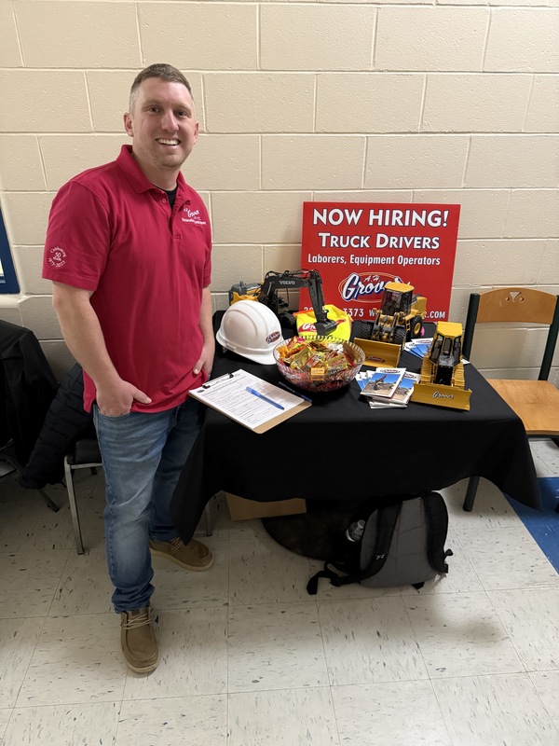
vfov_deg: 71.6
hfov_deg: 56.8
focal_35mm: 24
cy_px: 373
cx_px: 280
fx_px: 517
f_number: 1.78
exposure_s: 1/60
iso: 800
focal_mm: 6.76
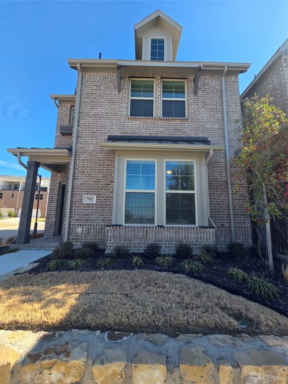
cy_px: 192
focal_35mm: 13
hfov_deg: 89.9
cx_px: 144
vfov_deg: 106.2
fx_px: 144
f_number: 2.2
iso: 50
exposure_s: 1/788
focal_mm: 2.2
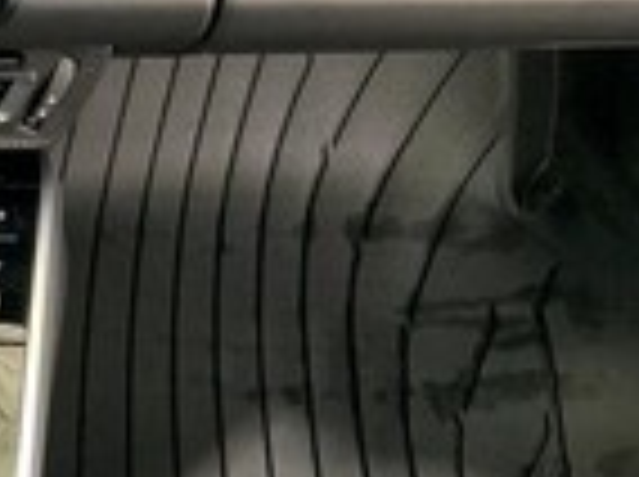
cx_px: -288
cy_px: 430
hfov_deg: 20.0
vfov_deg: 16.9
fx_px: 1585
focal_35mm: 86
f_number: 1.8
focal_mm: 3
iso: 320
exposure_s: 1/55
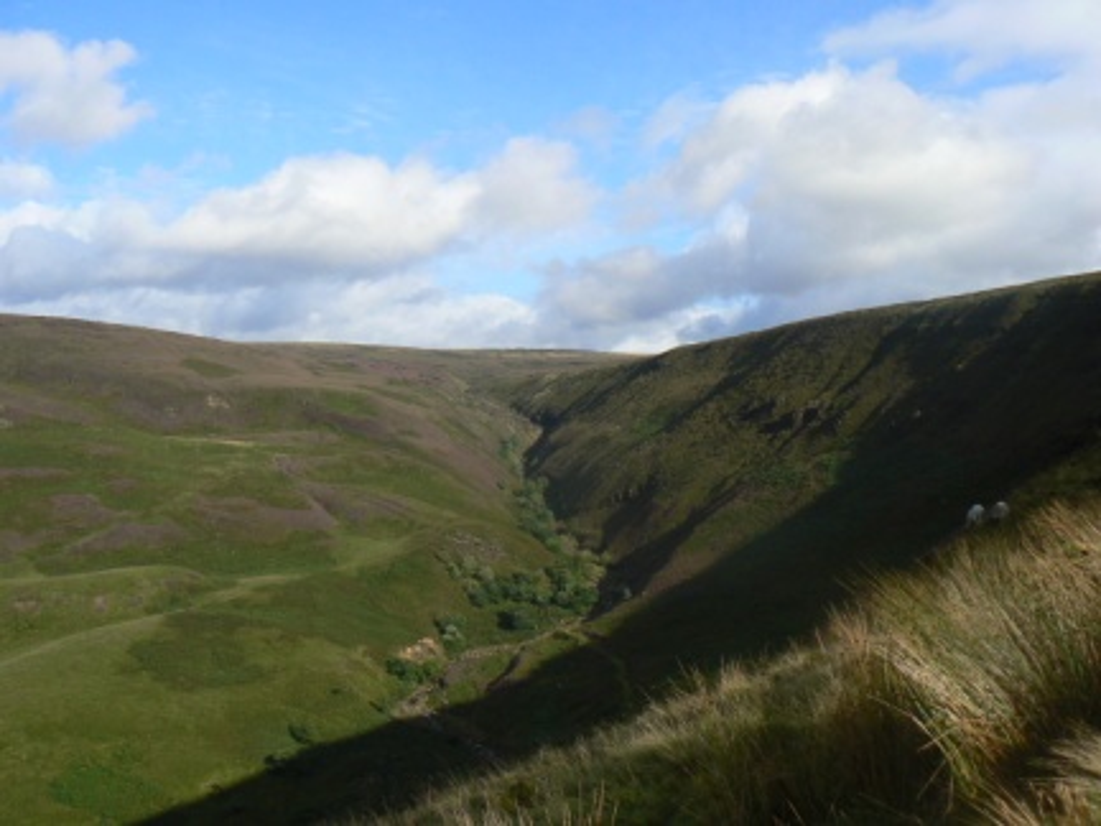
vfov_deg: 39.7
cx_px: 550
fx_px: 1145
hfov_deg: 51.4
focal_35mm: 36
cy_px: 413
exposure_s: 1/1300
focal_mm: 6
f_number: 4
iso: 100
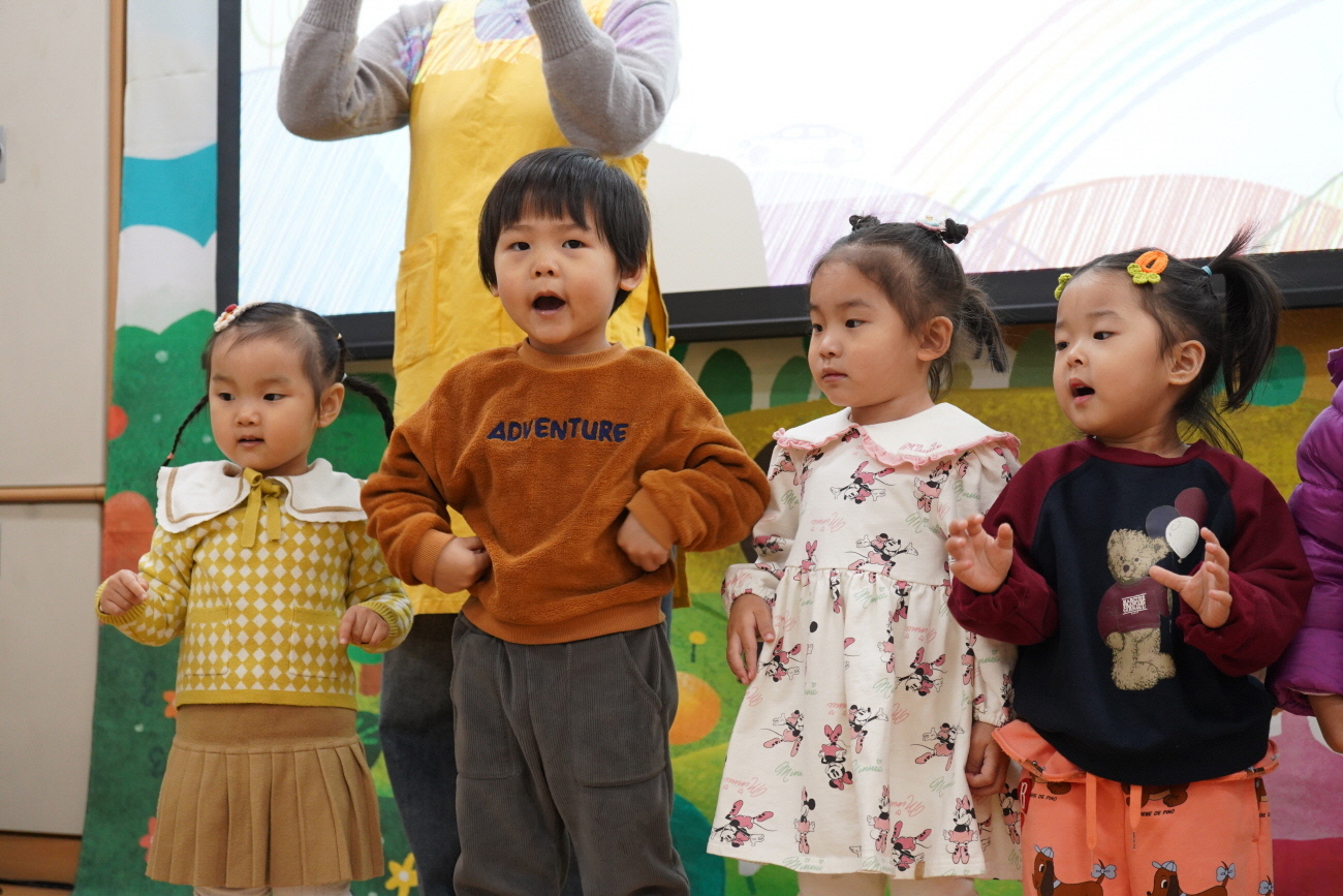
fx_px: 2238
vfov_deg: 22.6
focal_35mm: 60
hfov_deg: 33.4
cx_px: 672
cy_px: 448
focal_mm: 60
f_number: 5.6
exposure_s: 1/100
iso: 2500
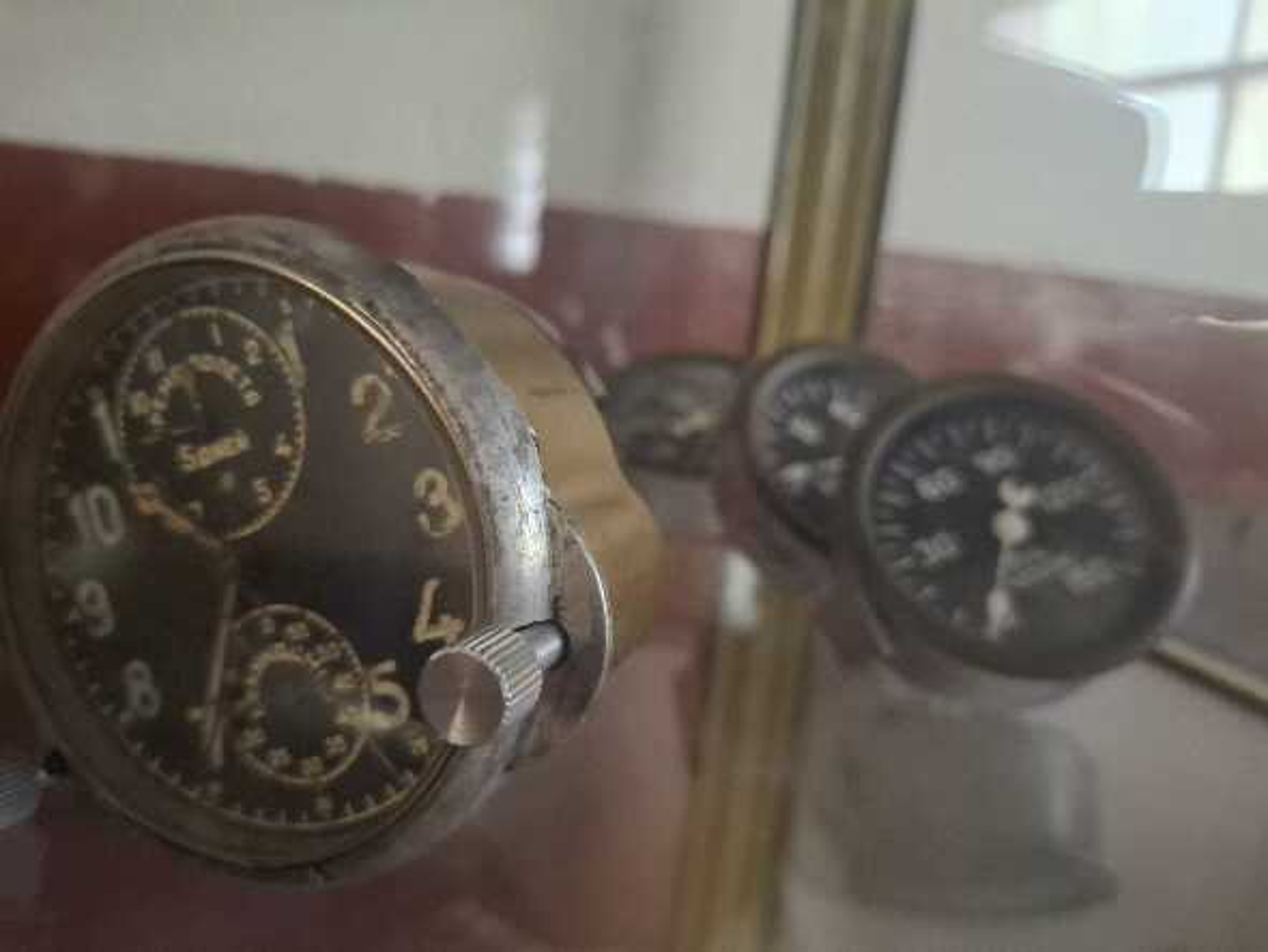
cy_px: 476
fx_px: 843
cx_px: 634
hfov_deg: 73.9
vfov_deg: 58.9
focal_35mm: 23
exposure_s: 1/20
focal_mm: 5.54
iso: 1250
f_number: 1.8
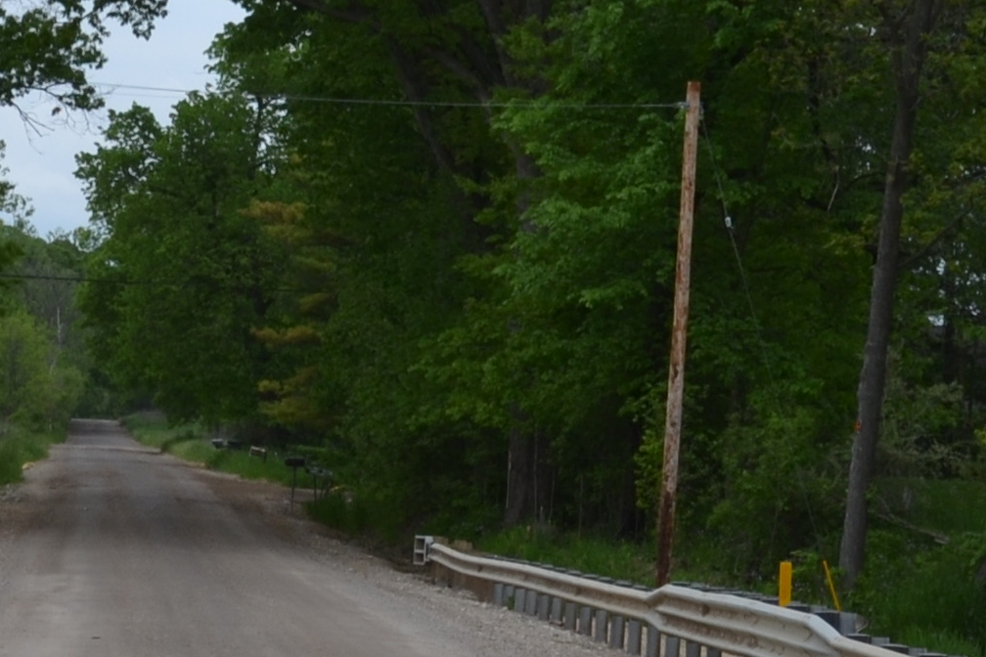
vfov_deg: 7.1
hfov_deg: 10.6
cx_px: 68
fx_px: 5258
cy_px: 730
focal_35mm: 192
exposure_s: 1/250
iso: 100
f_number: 8
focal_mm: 28
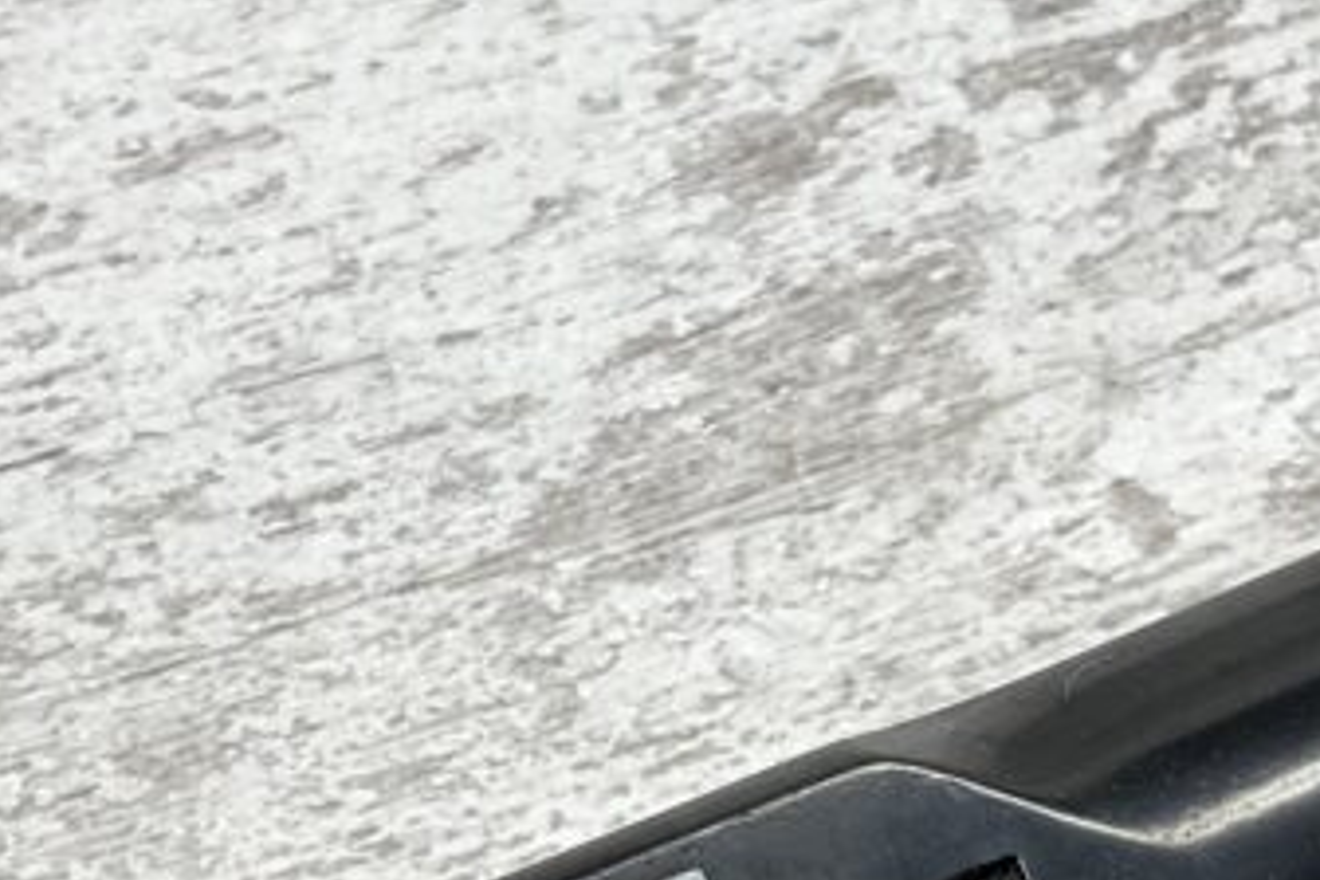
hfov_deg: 22.1
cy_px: 860
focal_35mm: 92
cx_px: 735
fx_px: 3373
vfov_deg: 14.6
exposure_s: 1/135
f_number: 1.8
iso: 16
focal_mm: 3
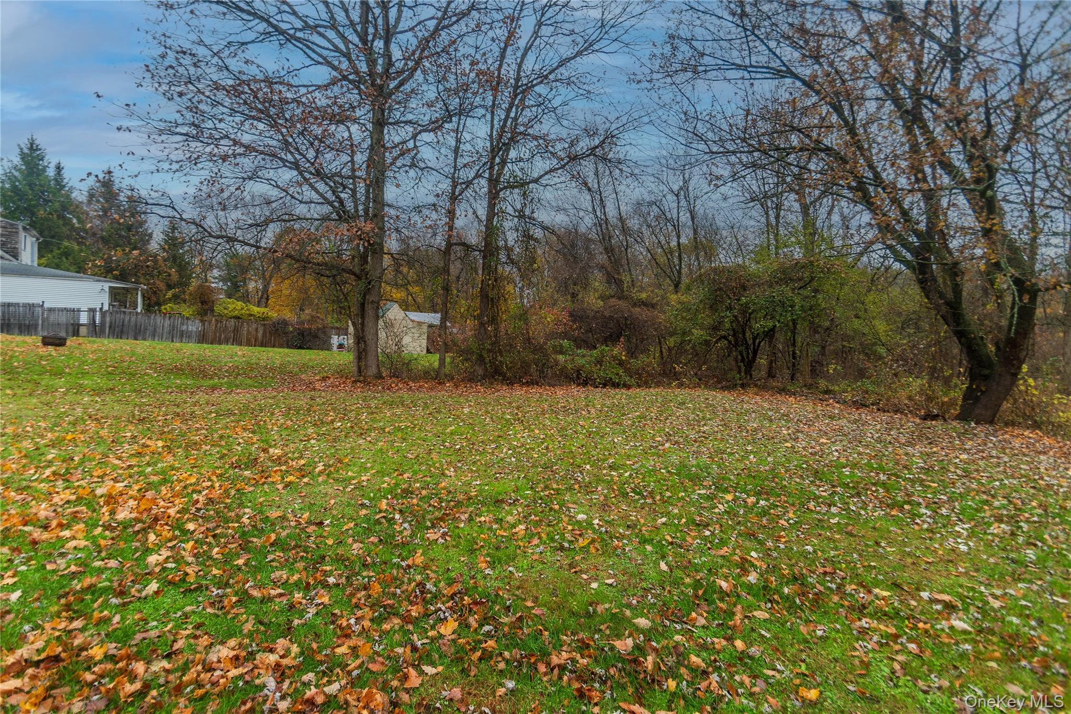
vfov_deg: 77.3
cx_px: 536
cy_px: 357
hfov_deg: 100.4
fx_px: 446
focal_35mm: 15
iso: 100
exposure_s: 1/50
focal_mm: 10
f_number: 3.5
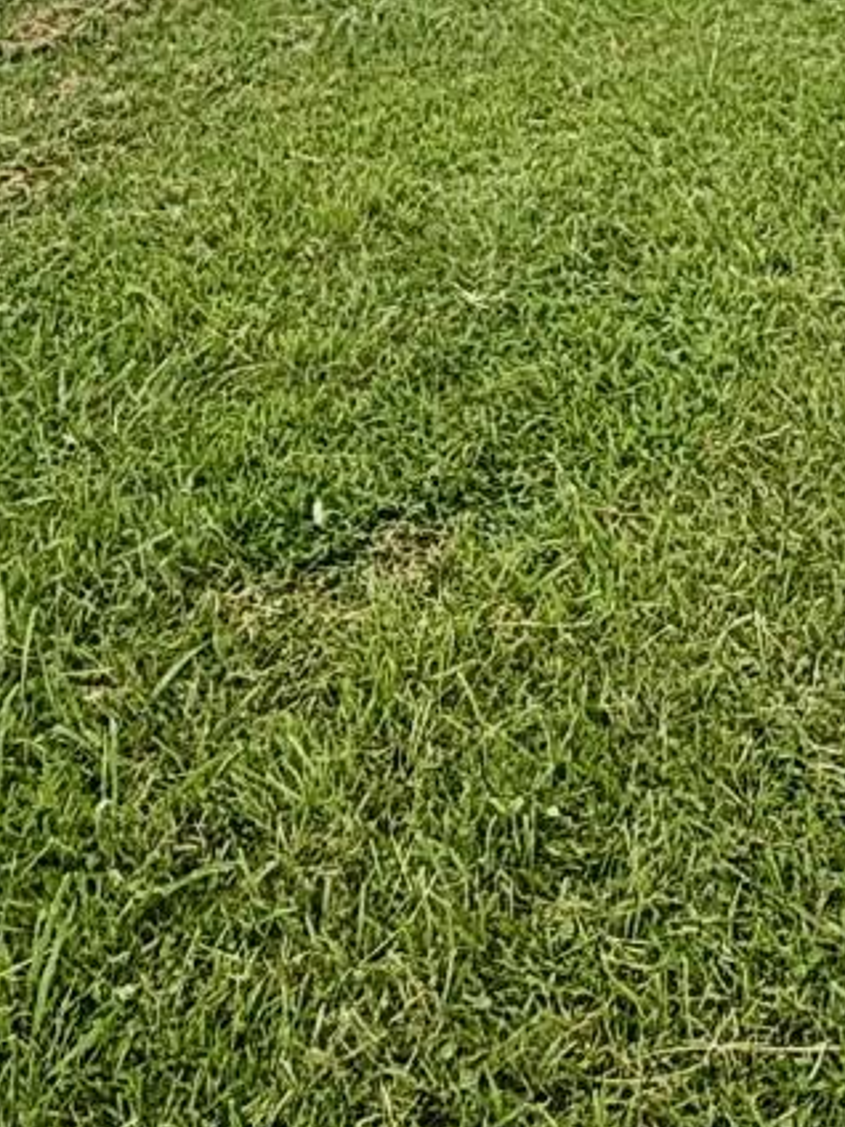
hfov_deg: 21.8
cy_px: -534
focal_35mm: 66
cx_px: 749
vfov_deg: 23.7
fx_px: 2148
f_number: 2.2
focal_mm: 2.22
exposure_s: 1/1709
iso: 40
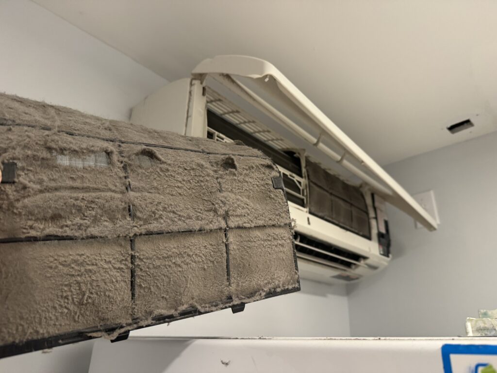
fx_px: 345
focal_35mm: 24
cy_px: 186
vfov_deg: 56.8
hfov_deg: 71.6
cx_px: 248
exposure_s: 1/60
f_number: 1.78
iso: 500
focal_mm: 6.76
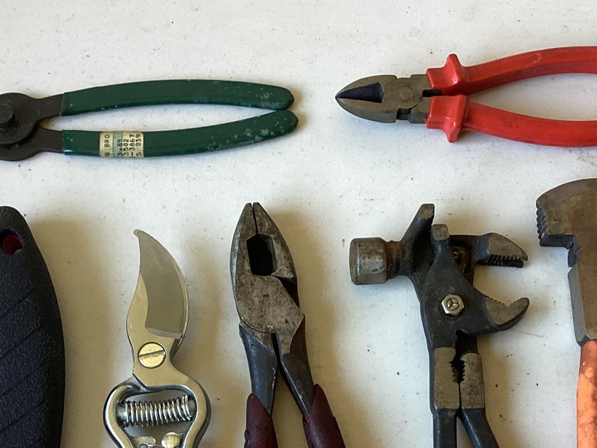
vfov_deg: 24.3
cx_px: 317
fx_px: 1017
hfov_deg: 32.7
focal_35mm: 59
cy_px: 378
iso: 100
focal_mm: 3.3
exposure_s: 1/60
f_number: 2.4
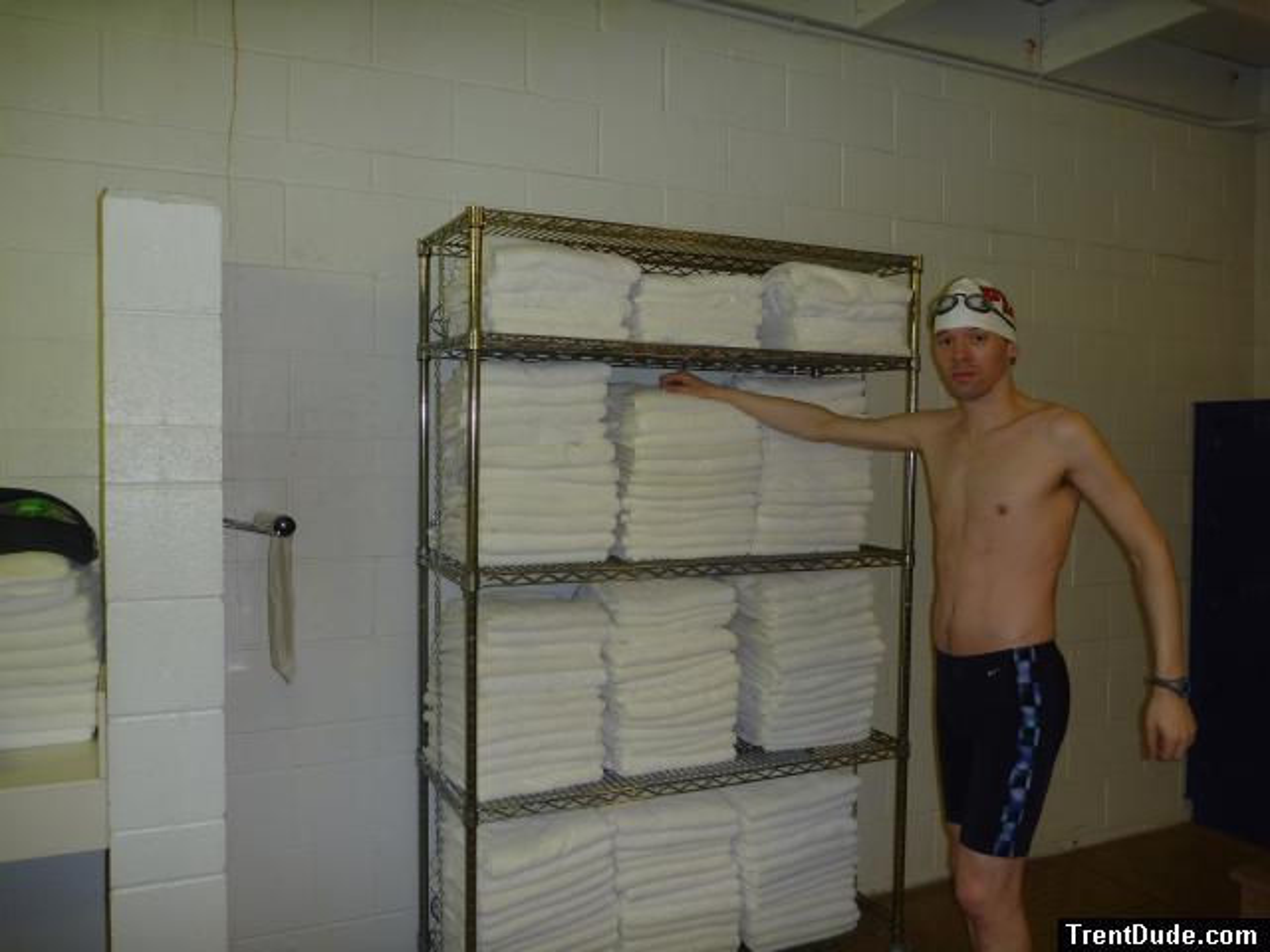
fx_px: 1027
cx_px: 635
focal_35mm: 28
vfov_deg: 49.7
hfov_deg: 63.4
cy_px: 476
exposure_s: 1/30
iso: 100
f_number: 3.3
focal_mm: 4.9
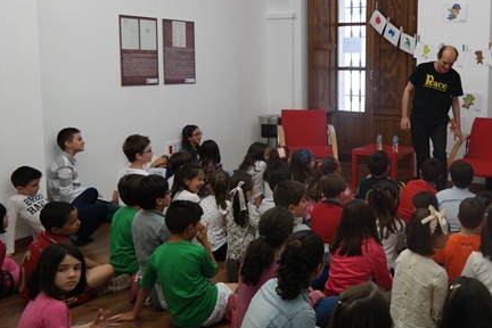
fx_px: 547
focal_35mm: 40
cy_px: 124
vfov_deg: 33.2
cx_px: 361
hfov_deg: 46.9
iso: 200
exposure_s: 1/80
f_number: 3.5
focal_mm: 18
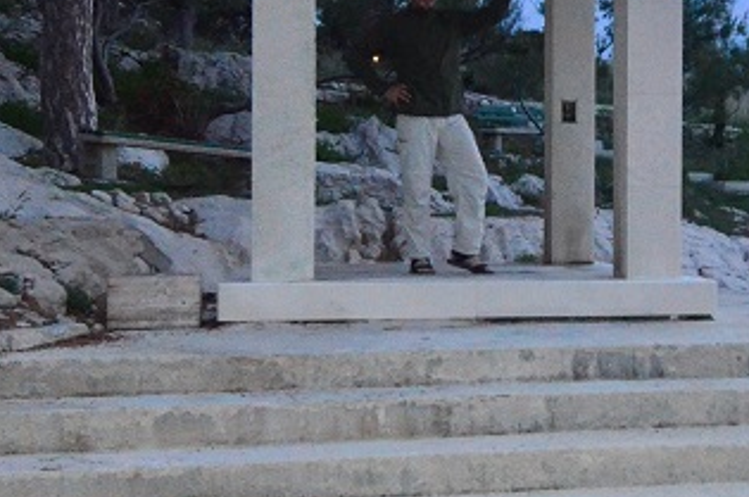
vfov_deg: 23.6
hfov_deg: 34.1
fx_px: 1184
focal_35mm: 57
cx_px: 596
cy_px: 177
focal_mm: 12
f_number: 4
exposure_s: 1/250
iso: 4500
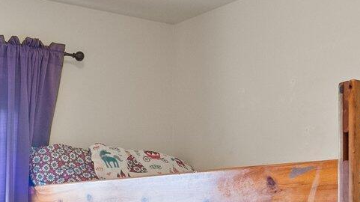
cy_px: 196
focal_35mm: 65
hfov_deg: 31.3
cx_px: 58
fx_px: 620
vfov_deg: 18.1
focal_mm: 7
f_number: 4
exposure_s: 1/40
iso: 400
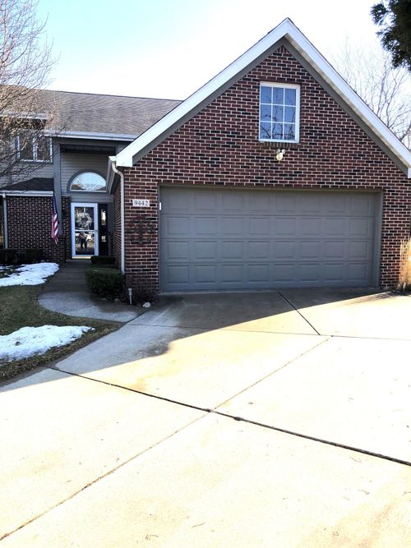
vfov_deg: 63.5
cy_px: 274
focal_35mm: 28
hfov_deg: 49.7
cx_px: 206
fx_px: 443
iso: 20
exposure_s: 1/813
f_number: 1.8
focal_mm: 3.99
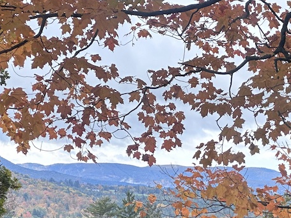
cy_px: 281
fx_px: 1706
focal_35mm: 203
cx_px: 265
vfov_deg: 7.2
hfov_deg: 9.7
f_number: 2.8
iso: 32
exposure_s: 1/99
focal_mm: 9
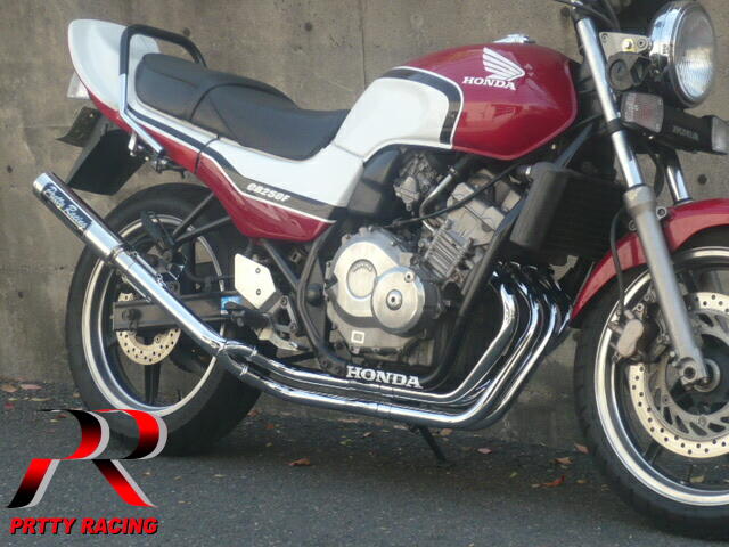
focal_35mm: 87
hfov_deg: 22.5
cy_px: 274
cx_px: 364
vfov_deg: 17.0
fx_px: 1832
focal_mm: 9.5
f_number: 4.1
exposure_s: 1/200
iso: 100
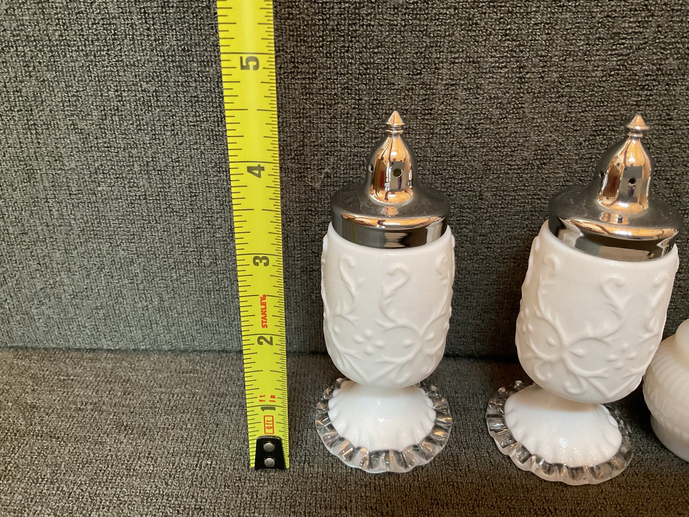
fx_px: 577
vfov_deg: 48.2
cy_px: 258
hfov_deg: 61.7
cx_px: 344
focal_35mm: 29
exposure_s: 1/50
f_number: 1.8
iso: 160
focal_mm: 3
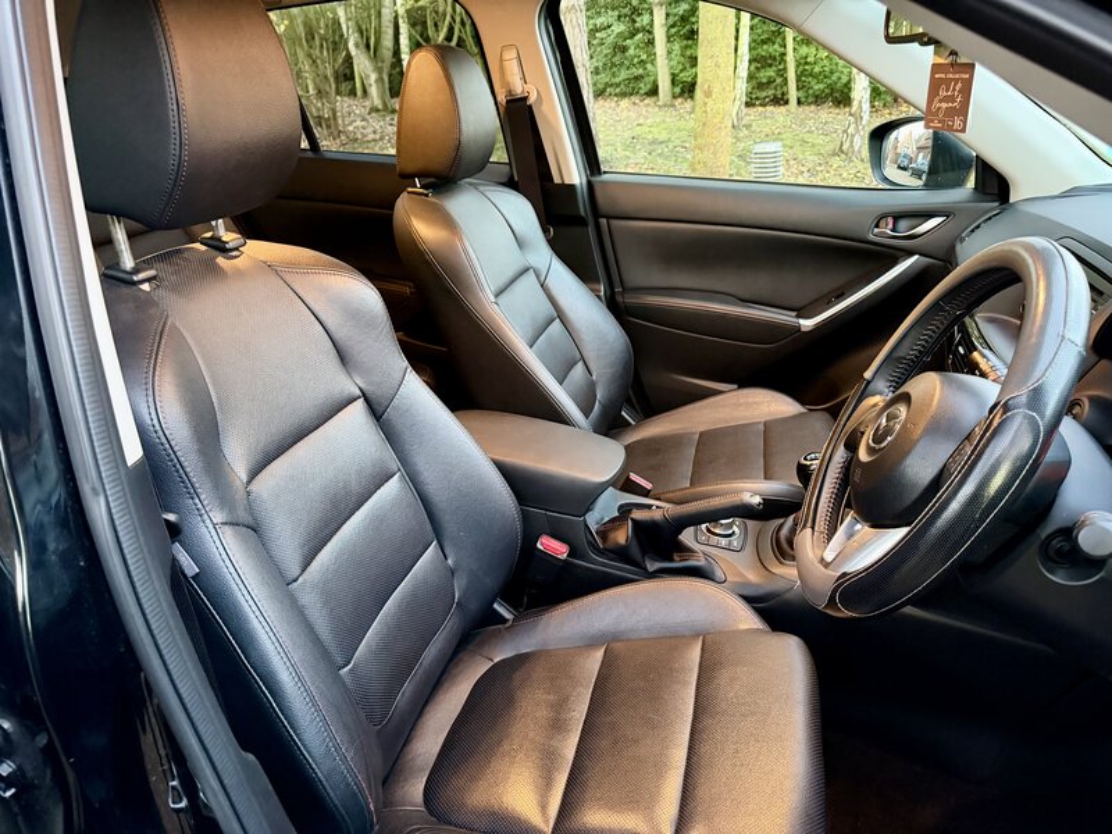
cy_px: 417
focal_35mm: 24
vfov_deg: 56.8
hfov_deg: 71.6
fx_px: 771
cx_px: 556
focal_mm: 6.76
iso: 1000
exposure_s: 1/33
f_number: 1.78
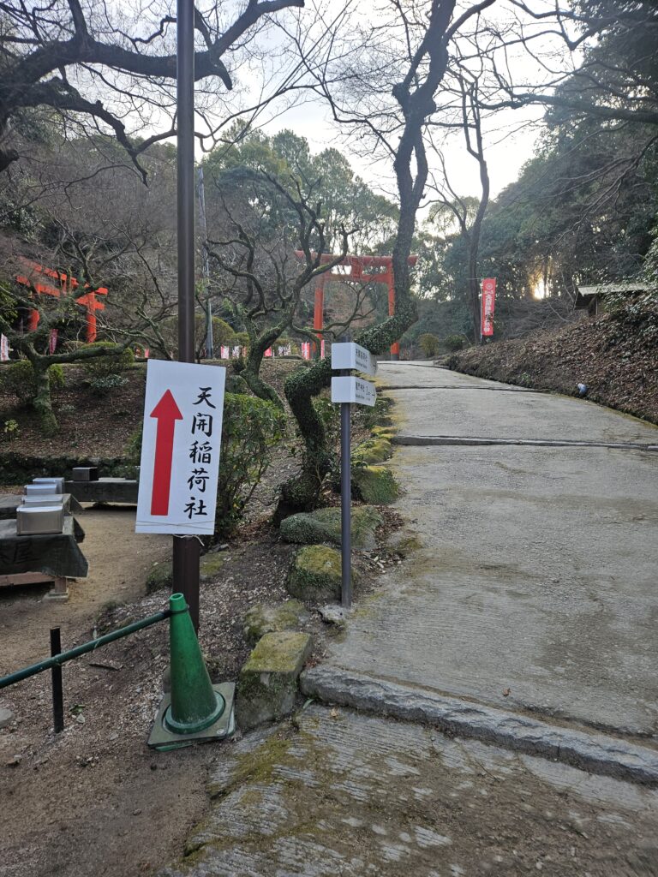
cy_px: 438
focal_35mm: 23
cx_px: 329
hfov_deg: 58.9
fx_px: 583
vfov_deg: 73.9
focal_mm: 5.4
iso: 40
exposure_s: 1/228
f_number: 1.8
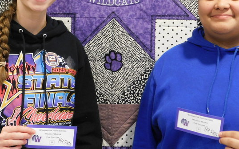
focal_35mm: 93
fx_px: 606
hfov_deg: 22.3
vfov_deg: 13.9
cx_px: 122
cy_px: 20
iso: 400
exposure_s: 1/10
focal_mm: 10.4
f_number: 4
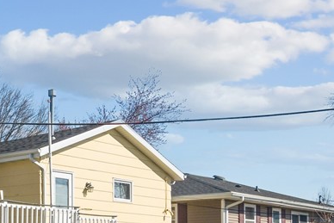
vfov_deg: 18.5
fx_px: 650
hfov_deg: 26.6
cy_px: 266
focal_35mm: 70
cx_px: -31
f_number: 10
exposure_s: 1/400
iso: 400
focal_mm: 16
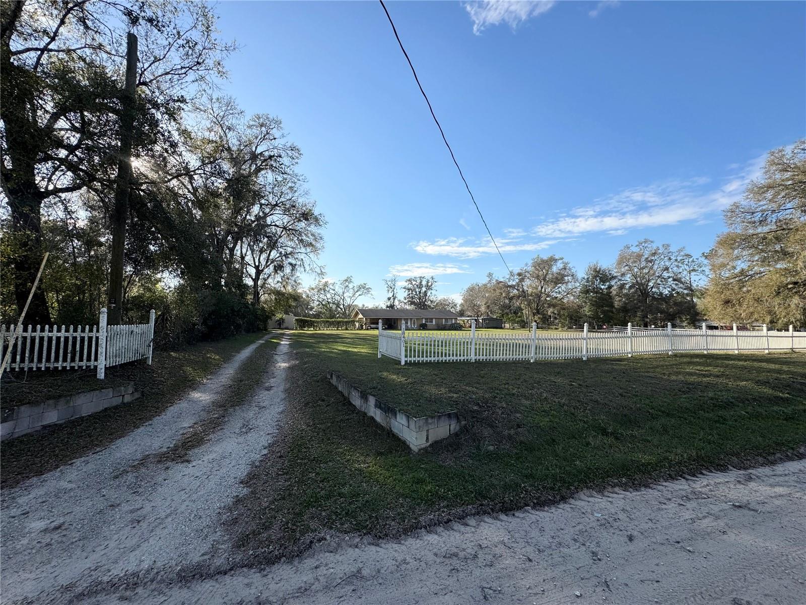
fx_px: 326
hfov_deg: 102.1
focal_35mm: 14
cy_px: 302
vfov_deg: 85.7
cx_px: 403
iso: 50
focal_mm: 2.22
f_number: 2.2
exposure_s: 1/2083
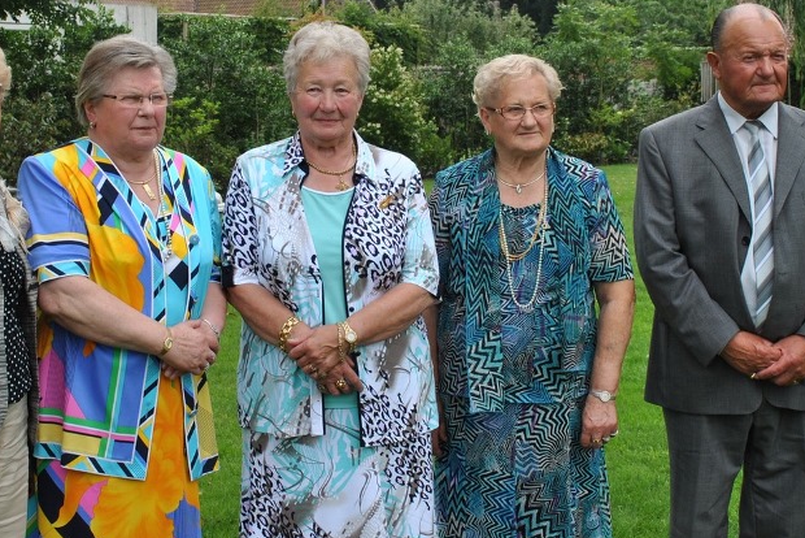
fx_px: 1007
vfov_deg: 29.7
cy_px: 359
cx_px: 354
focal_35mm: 45
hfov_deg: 43.5
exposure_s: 1/250
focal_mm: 22
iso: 100
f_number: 8
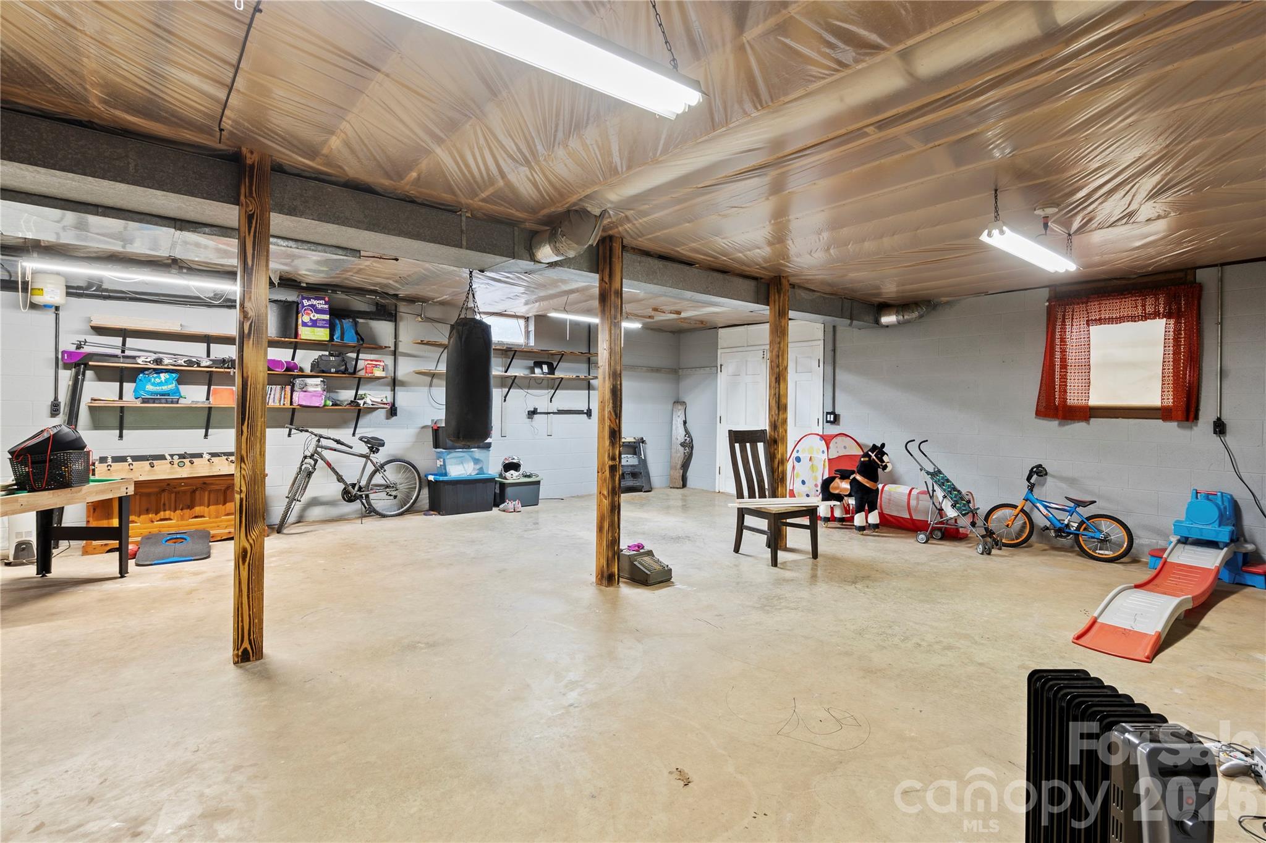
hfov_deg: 96.7
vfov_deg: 73.7
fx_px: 563
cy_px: 422
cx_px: 633
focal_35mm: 16
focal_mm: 16
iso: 50
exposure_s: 6
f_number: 8
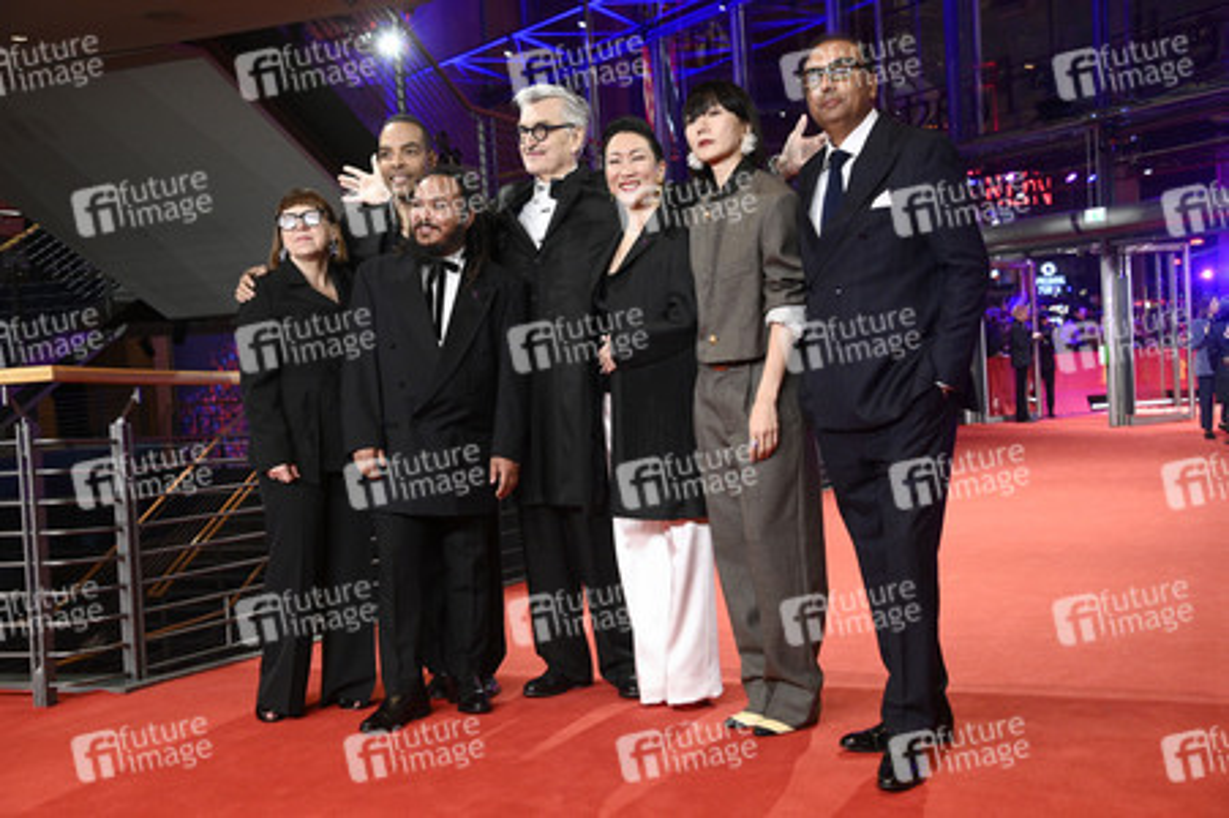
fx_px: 1433
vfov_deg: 31.8
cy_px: 409
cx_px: 614
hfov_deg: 46.4
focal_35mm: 42
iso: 5000
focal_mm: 42
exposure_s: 1/200
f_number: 5.6
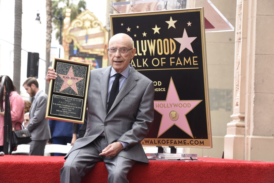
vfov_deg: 13.0
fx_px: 799
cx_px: 137
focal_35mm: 105
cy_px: 92
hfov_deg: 19.5
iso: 800
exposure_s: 1/400
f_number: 8
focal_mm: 105
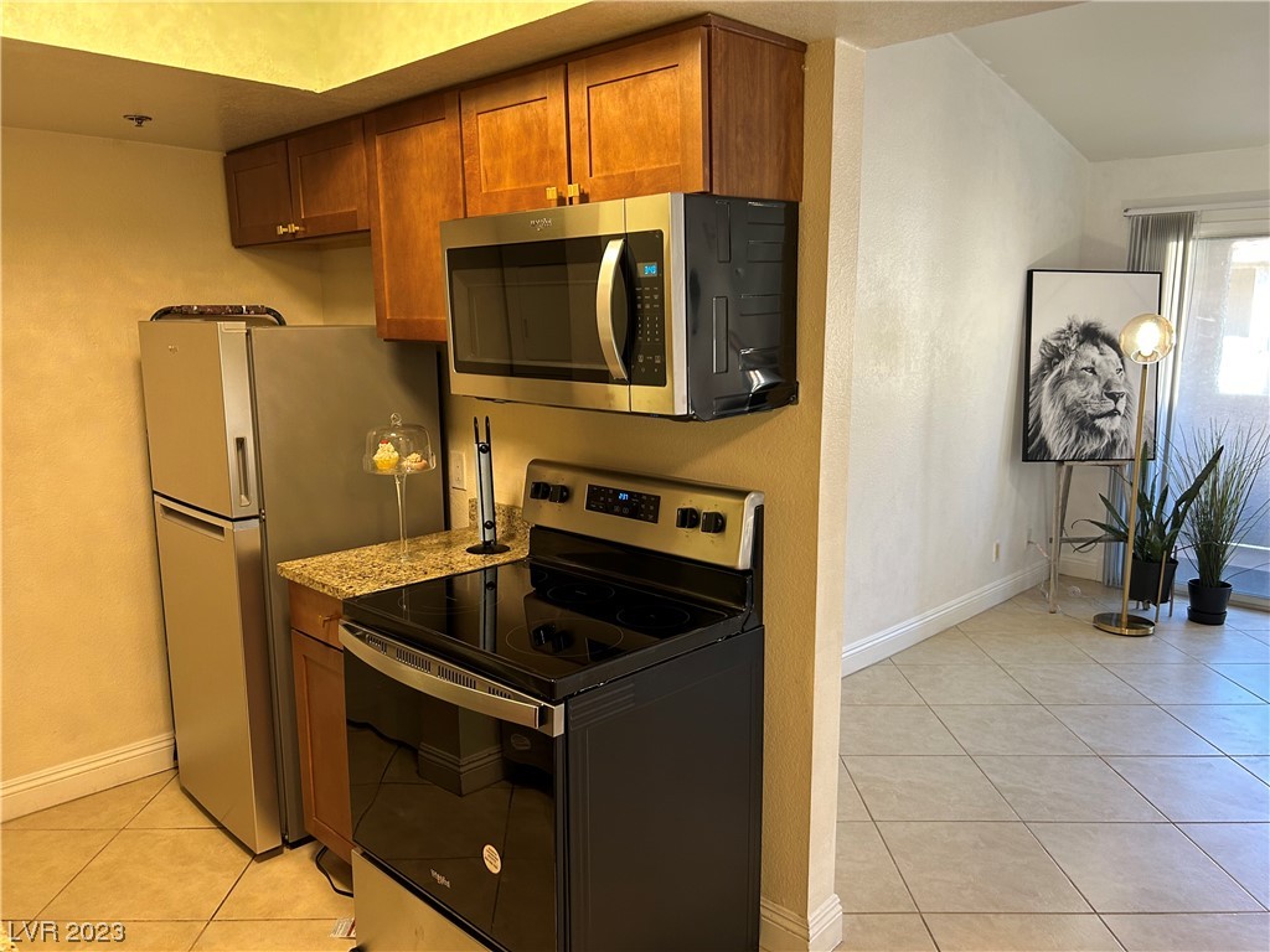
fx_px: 954
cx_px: 635
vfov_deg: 53.1
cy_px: 476
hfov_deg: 67.3
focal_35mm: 26
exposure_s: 1/60
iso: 125
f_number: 1.5
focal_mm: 5.7
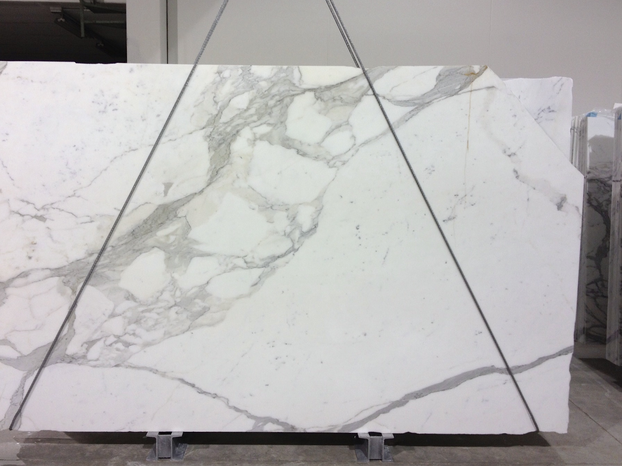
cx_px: 294
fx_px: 719
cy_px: 214
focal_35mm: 40
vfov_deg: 35.9
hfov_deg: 46.8
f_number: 2.4
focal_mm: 4.28
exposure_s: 1/24
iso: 50
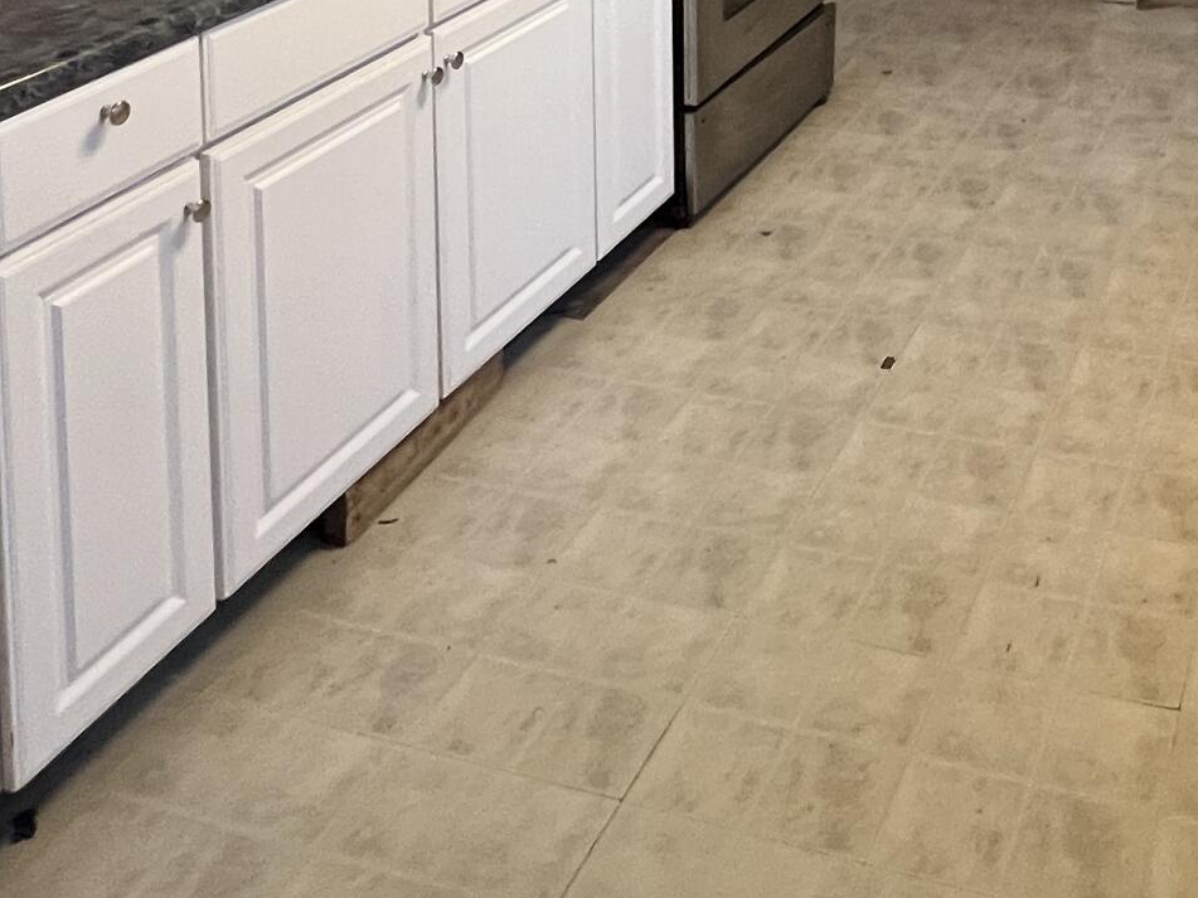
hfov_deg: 43.1
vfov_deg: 27.3
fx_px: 1419
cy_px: -363
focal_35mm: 41
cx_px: 1001
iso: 320
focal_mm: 1.57
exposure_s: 1/60
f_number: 1.8
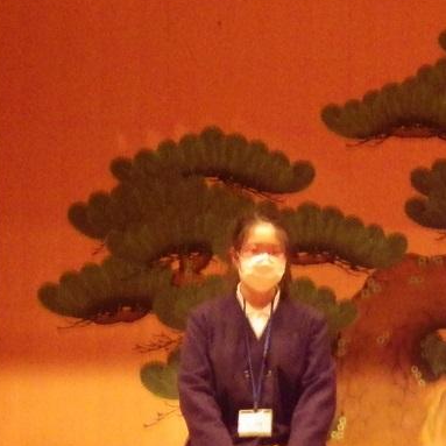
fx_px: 2930
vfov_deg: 8.7
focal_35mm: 201
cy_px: 363
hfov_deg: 8.6
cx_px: 518
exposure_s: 1/8
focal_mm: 15.6
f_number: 4.4
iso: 1600
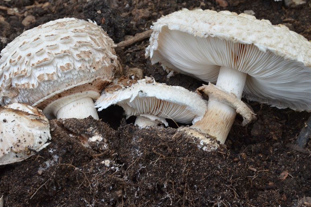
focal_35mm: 139
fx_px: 1201
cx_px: 141
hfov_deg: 14.8
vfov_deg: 9.9
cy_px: 83
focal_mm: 70
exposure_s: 1/25
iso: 800
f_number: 16
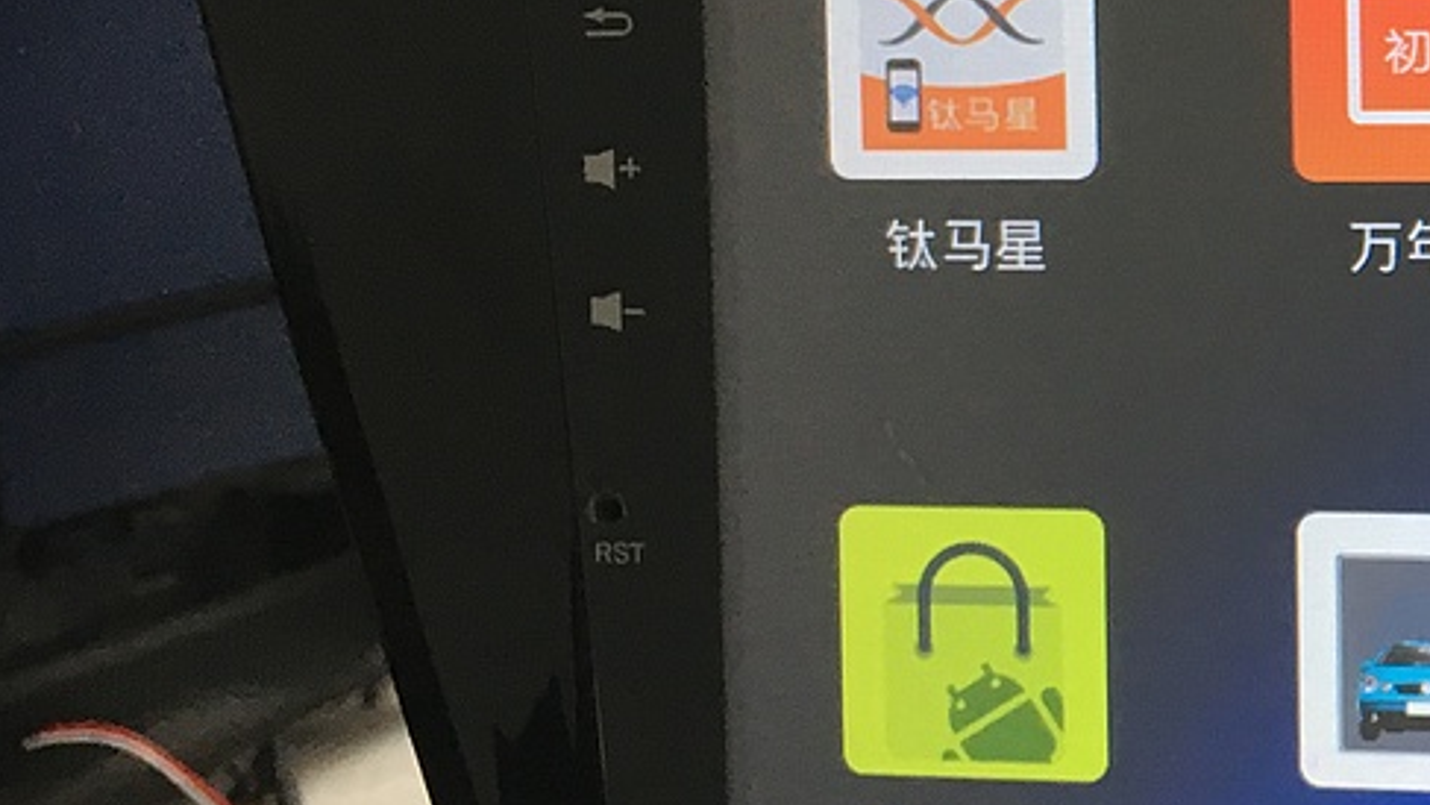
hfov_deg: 23.0
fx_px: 3147
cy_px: 347
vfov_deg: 14.6
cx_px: 1818
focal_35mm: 83
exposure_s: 1/33
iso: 32
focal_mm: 4.15
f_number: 2.2
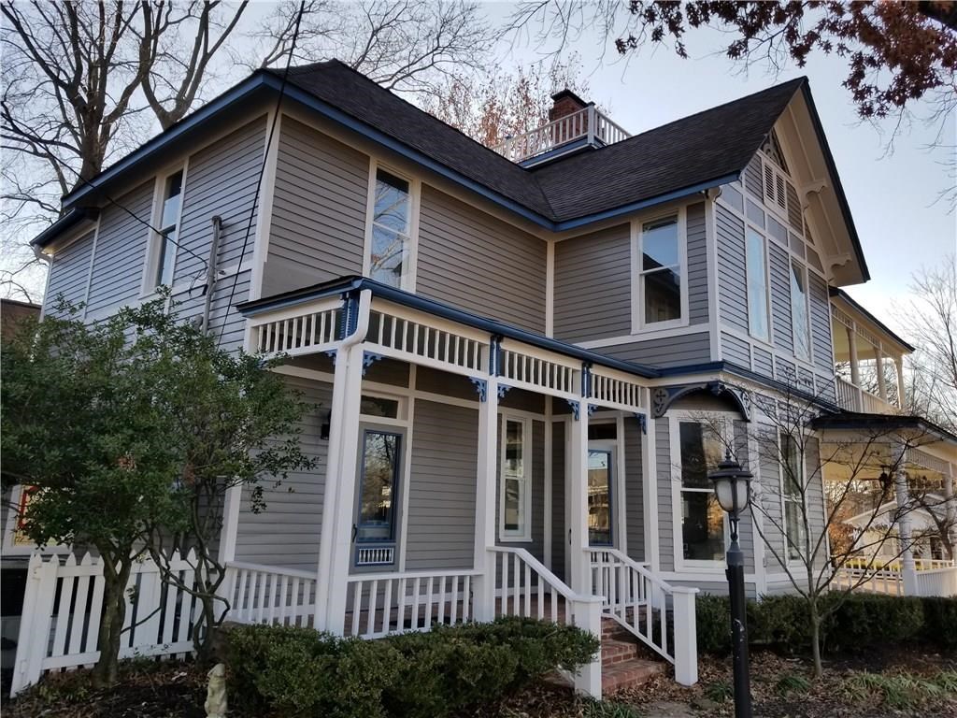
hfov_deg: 67.3
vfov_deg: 53.1
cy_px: 359
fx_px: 719
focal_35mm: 26
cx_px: 478
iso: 50
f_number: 1.7
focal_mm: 4.25
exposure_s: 1/1156
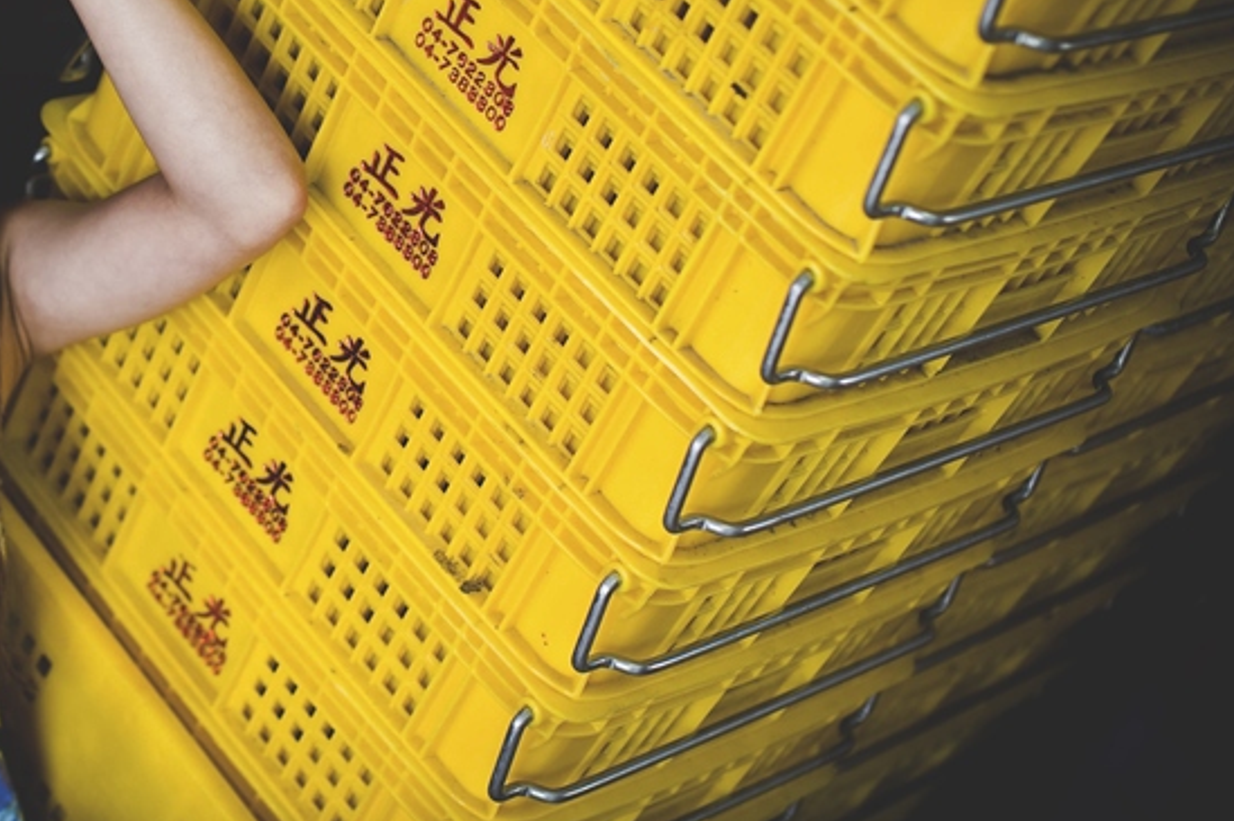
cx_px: 160
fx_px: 3116
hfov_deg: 22.0
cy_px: 145
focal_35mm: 91
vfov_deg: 14.9
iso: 320
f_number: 2
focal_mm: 50
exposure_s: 1/25
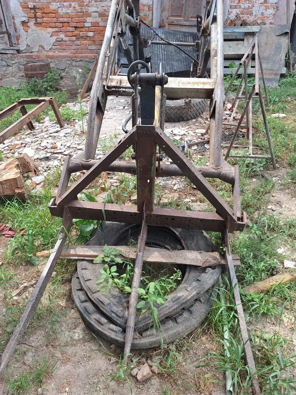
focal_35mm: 23
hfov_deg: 58.9
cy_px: 198
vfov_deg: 73.9
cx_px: 148
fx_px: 262
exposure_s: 1/484
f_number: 1.8
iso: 40
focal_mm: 5.54
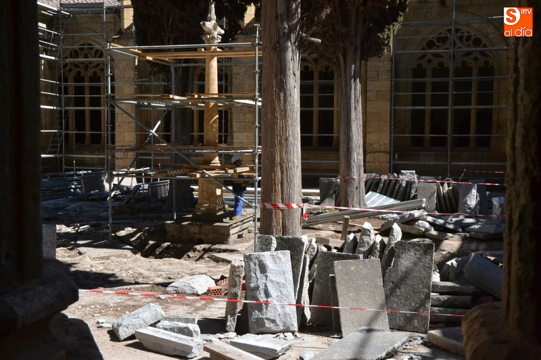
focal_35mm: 42
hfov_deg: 46.4
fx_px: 631
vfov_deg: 31.9
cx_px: 270
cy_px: 180
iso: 3200
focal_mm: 28
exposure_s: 1/1250
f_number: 18
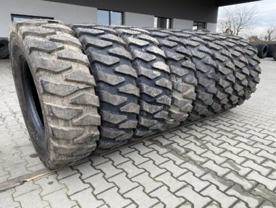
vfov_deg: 53.1
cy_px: 104
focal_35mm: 26
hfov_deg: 67.3
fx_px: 207
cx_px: 138
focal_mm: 4.25
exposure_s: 1/228
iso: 32
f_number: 1.8
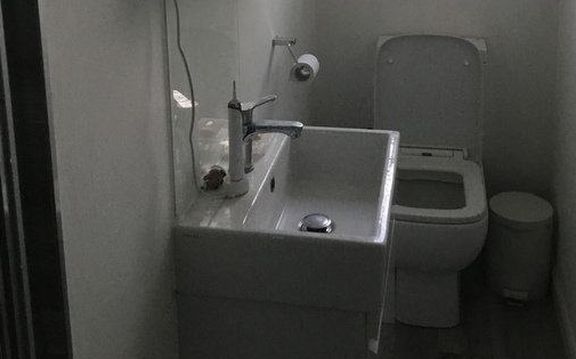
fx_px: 784
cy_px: -9
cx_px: 291
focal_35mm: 50
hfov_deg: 40.3
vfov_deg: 24.5
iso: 64
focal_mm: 3.3
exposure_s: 1/33
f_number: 2.4
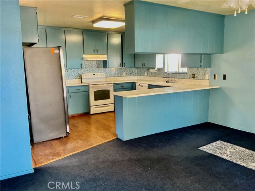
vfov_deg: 48.2
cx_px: 128
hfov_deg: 61.7
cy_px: 96
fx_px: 214
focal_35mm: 29
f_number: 1.8
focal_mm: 3
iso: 250
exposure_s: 1/40
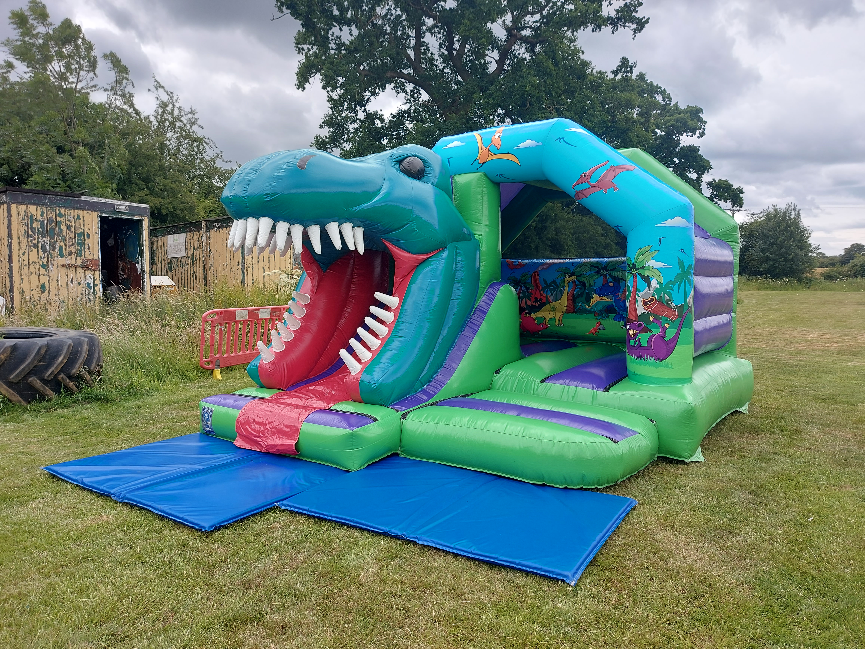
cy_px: 324
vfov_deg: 56.8
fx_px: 600
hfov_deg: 71.6
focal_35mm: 24
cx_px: 432
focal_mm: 5.23
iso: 32
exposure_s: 1/387
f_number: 1.8
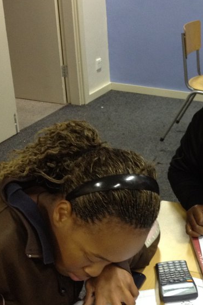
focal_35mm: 67
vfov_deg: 29.9
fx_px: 566
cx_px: 243
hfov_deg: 19.2
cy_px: 200
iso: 200
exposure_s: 1/20
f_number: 2.4
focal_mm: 4.28
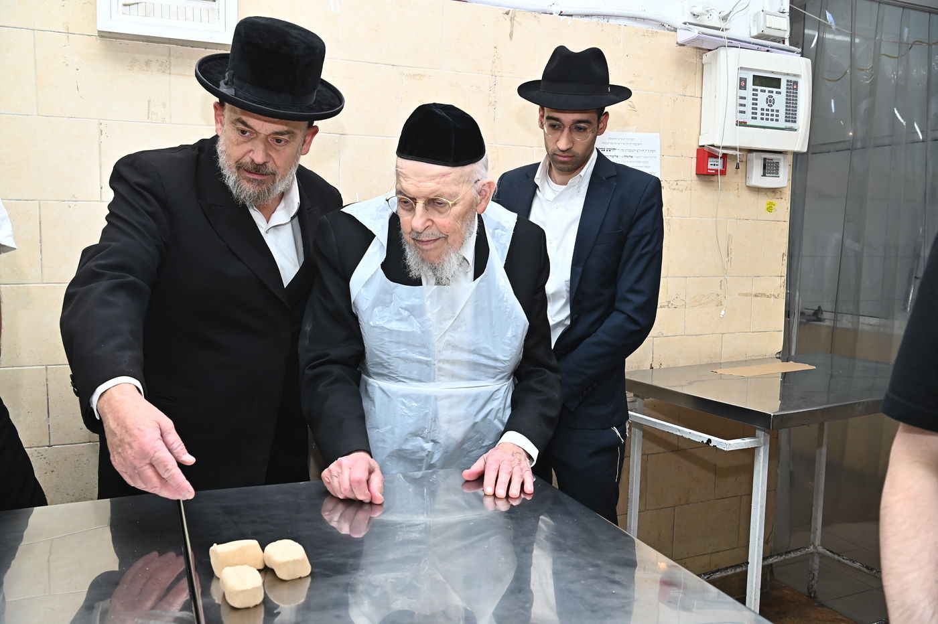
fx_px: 807
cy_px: 312
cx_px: 469
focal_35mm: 31
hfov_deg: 60.3
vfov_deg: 42.3
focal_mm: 31
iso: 1000
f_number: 7.1
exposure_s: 1/200
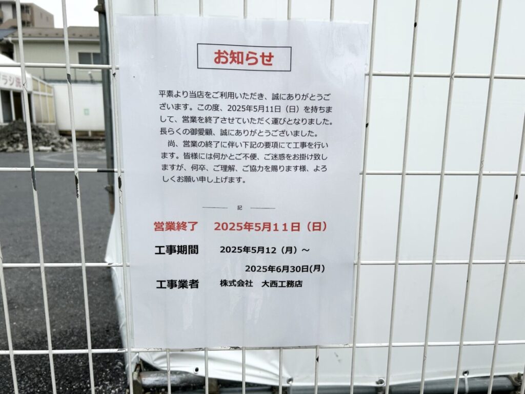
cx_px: 262
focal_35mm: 26
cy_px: 197
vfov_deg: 53.0
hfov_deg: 67.3
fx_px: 394
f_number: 1.5
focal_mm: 5.7
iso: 50
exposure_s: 1/3968
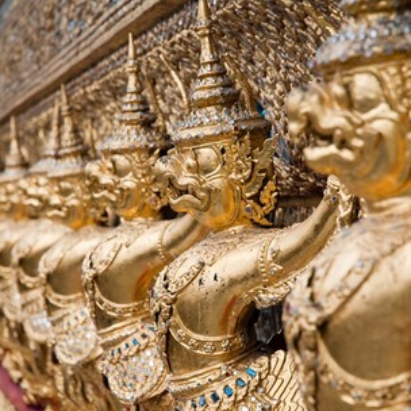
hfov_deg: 12.9
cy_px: 206
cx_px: 224
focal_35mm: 135
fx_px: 1813
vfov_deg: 12.9
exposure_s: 1/160
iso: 200
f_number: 6.3
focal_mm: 70
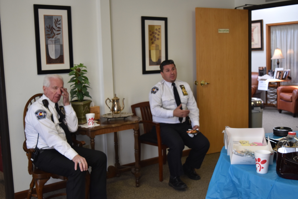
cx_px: 149
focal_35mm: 45
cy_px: 100
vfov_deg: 29.9
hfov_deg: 43.6
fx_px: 373
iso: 400
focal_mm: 30
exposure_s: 1/60
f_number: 4.2
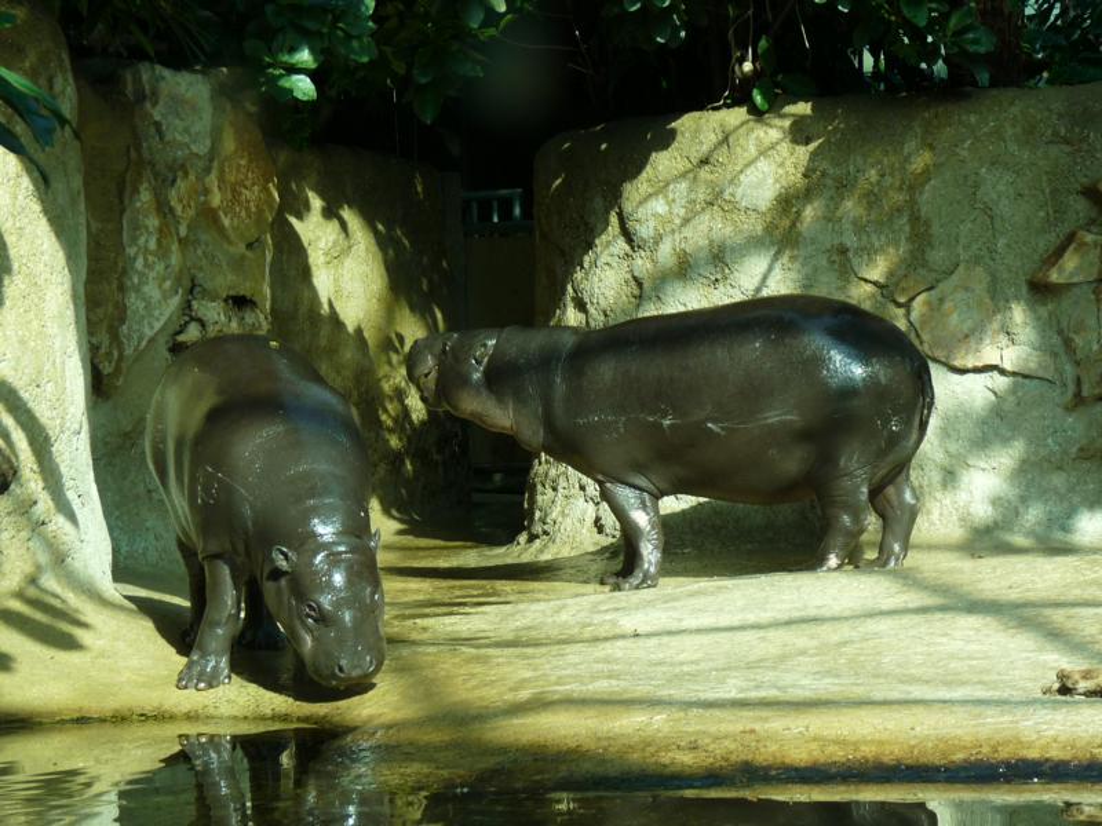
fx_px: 3502
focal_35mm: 110
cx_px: 551
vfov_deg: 13.5
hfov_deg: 17.9
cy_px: 413
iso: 100
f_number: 3.6
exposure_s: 1/100
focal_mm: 13.8
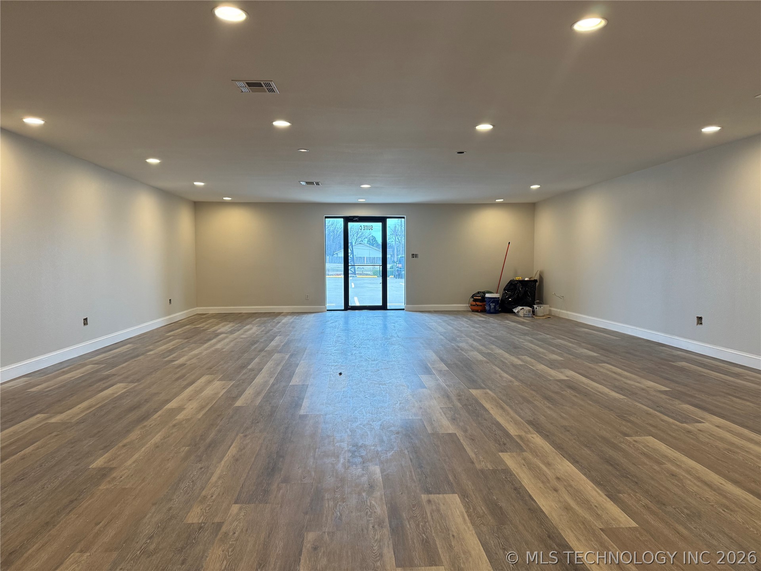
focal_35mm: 24
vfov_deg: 56.8
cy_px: 286
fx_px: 528
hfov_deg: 71.6
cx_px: 380
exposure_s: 1/120
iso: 200
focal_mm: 6.76
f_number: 1.78
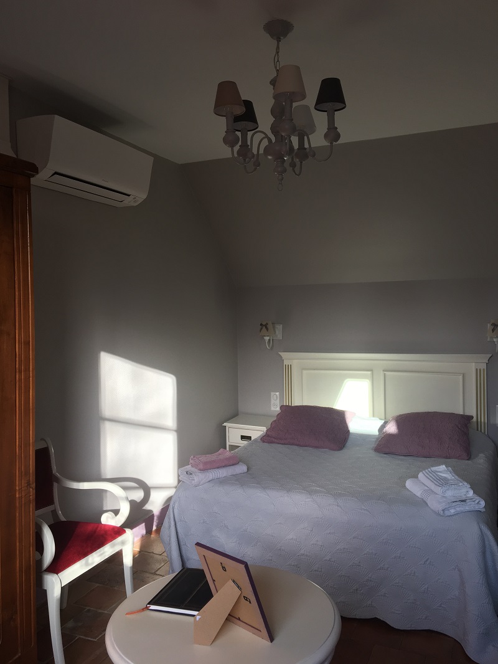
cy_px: 332
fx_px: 556
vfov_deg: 61.6
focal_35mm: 29
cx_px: 249
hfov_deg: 48.2
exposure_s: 1/100
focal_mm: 4.15
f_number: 2.2
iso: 32
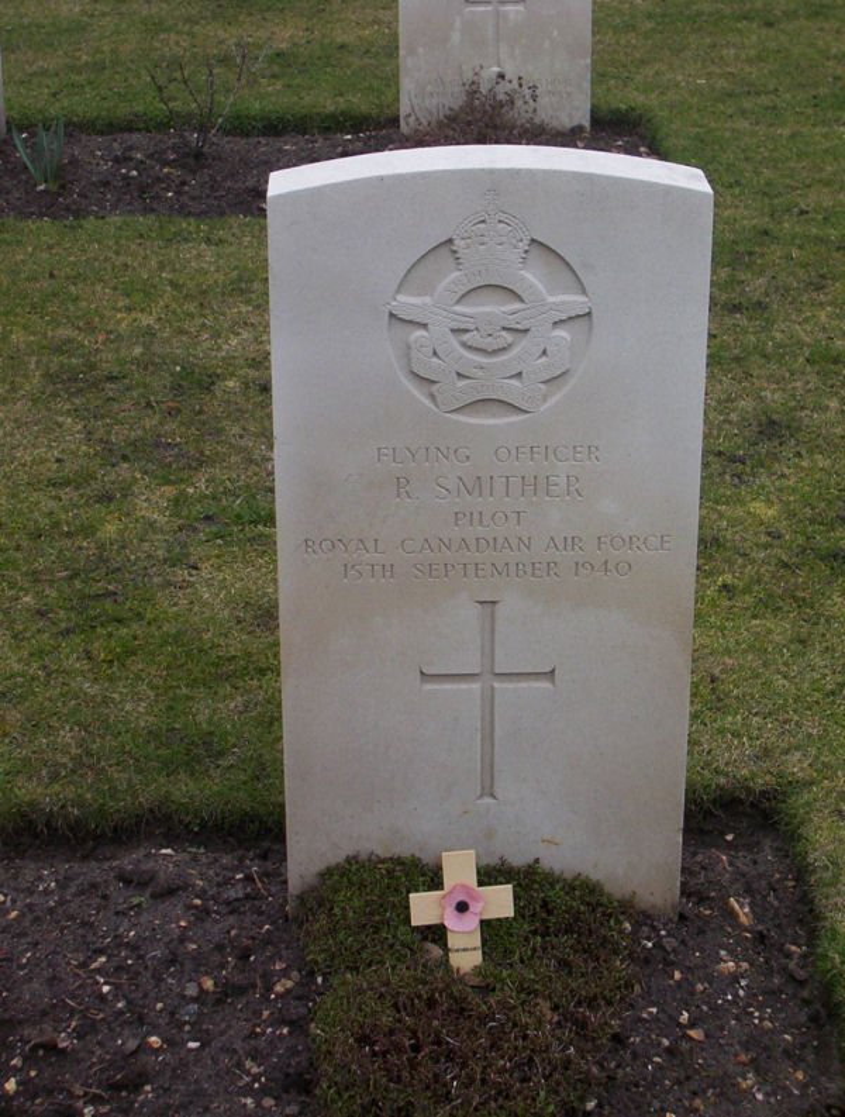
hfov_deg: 18.3
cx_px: 422
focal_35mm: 81
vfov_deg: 24.0
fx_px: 2622
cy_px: 558
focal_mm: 10.76
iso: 100
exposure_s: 1/270
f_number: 3.62
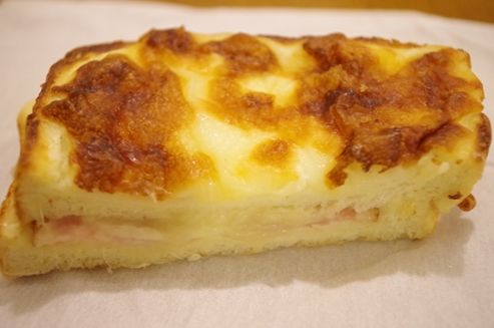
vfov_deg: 29.1
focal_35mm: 46
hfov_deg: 42.8
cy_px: 164
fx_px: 630
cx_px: 247
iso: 3200
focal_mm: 30.63
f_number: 4
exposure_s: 1/30
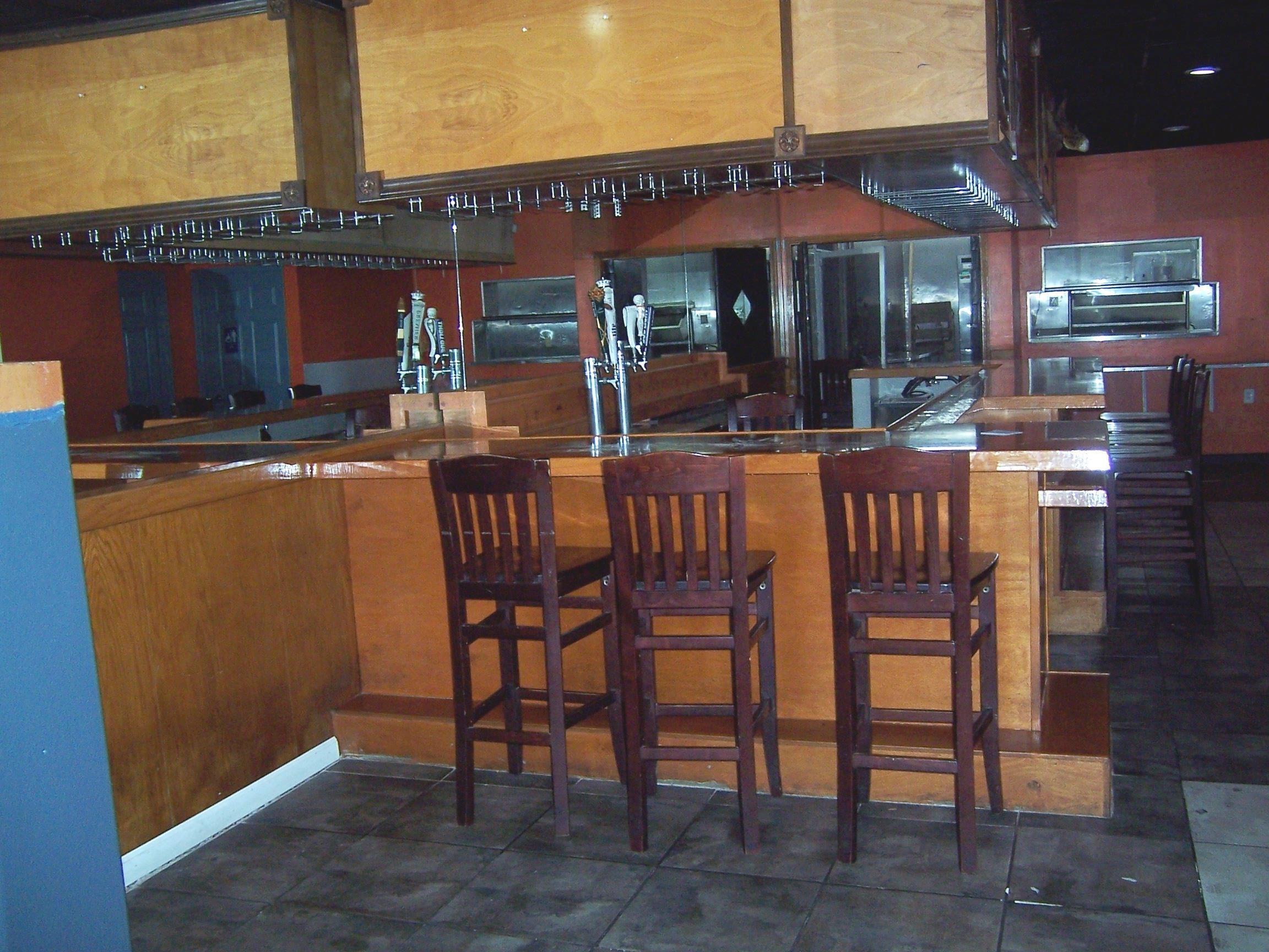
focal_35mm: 33
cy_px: 476
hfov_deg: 55.4
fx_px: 1210
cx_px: 634
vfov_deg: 42.9
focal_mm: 5.5
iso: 140
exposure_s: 1/60
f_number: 2.8
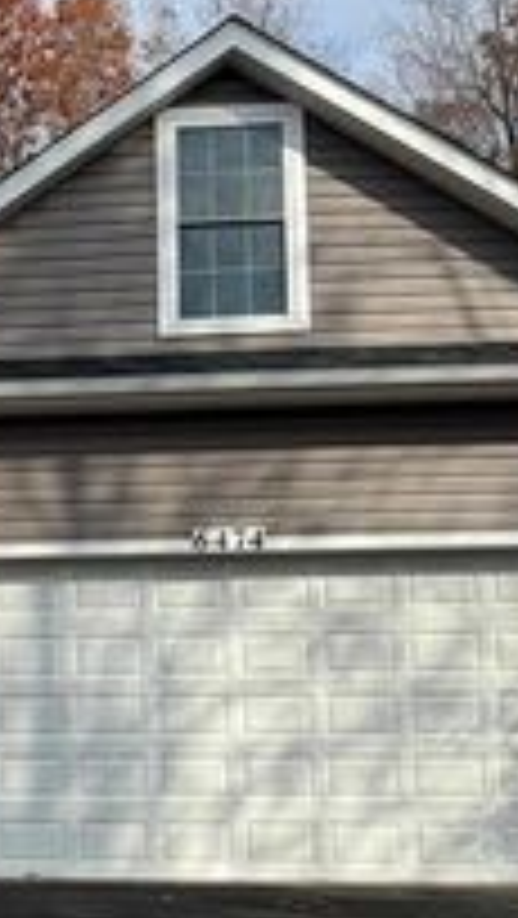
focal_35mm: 64
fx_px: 1560
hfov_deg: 17.2
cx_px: -239
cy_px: 659
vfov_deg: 32.4
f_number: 1.78
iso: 80
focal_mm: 6.76
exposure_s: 1/4975
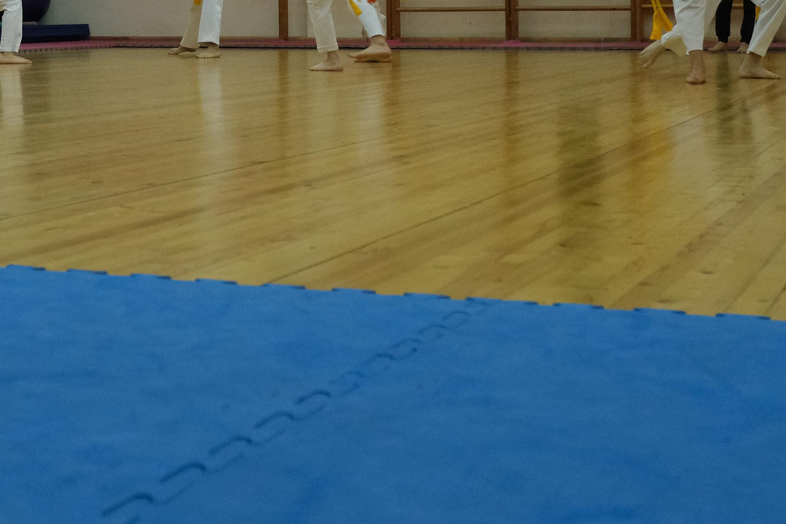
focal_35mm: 80
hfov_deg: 25.0
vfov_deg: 16.7
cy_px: 8
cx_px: 171
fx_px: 1746
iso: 2500
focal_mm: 22.8
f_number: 4.2
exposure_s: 1/320
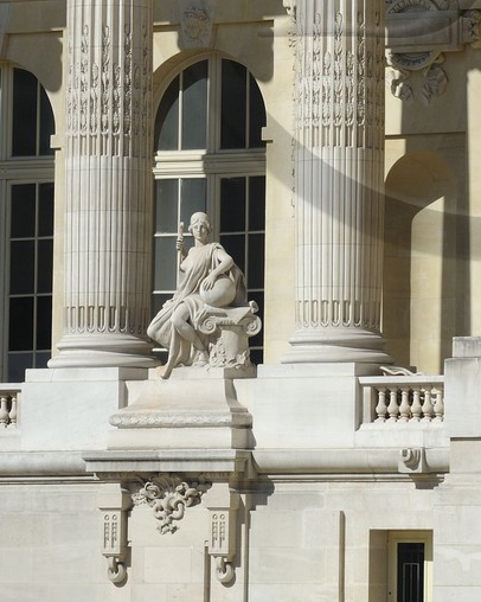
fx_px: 5787
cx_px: 508
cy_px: -108
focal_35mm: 325
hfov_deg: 4.7
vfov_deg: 5.9
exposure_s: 1/200
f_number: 13
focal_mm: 110
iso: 200
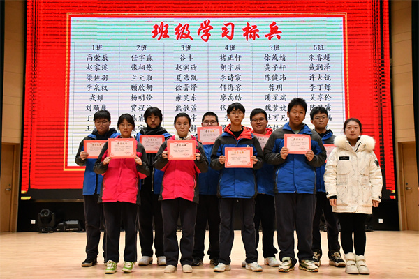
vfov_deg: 33.4
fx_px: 466
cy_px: 140
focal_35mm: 40
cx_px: 210
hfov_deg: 48.5
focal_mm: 27
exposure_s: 1/1000
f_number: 5
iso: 4000
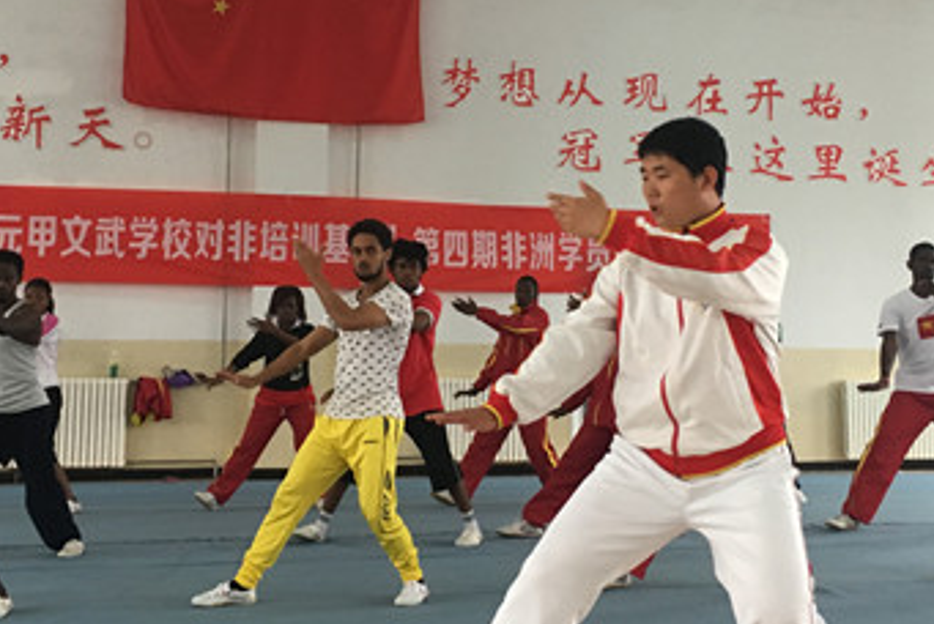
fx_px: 1376
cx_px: 485
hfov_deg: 37.5
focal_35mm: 53
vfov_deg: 25.4
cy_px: 211
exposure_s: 1/33
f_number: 2.2
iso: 200
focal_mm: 4.15
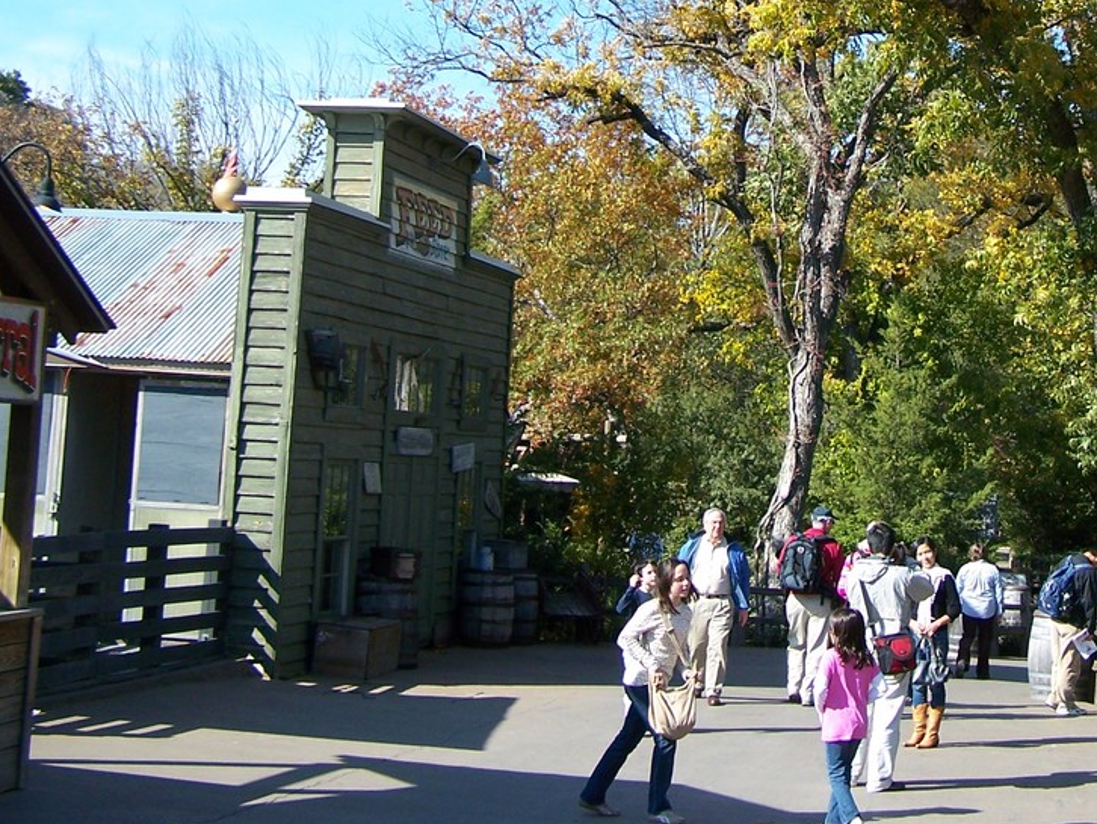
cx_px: 811
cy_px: 104
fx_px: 2124
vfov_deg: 21.5
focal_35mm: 67
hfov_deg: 28.6
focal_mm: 6.3
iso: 80
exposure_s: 1/640
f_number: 2.8
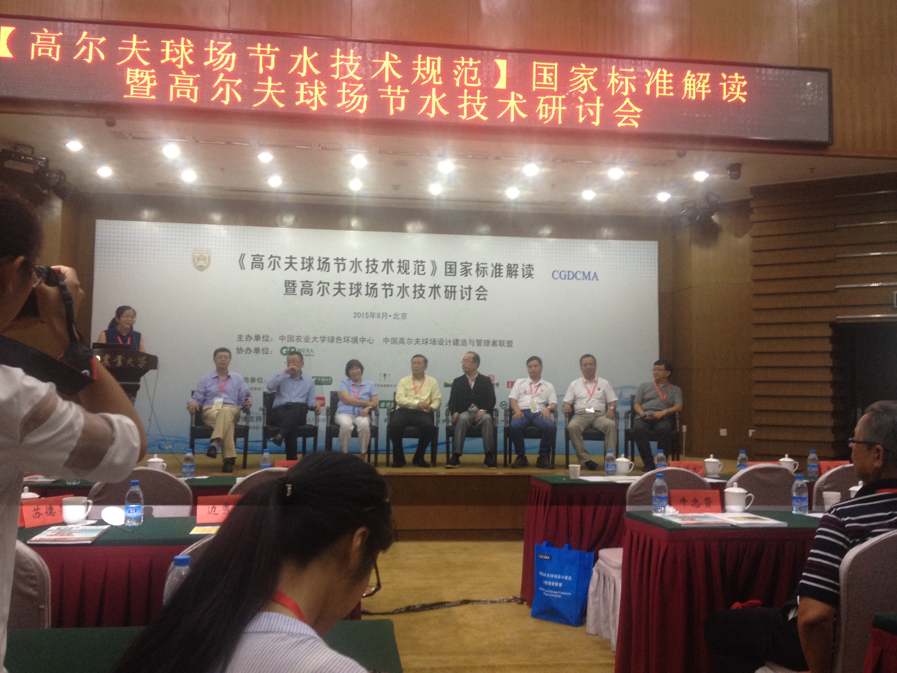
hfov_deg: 52.6
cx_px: 448
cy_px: 336
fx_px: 907
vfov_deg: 40.7
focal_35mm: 35
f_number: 2.4
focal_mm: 4.28
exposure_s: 1/20
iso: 100
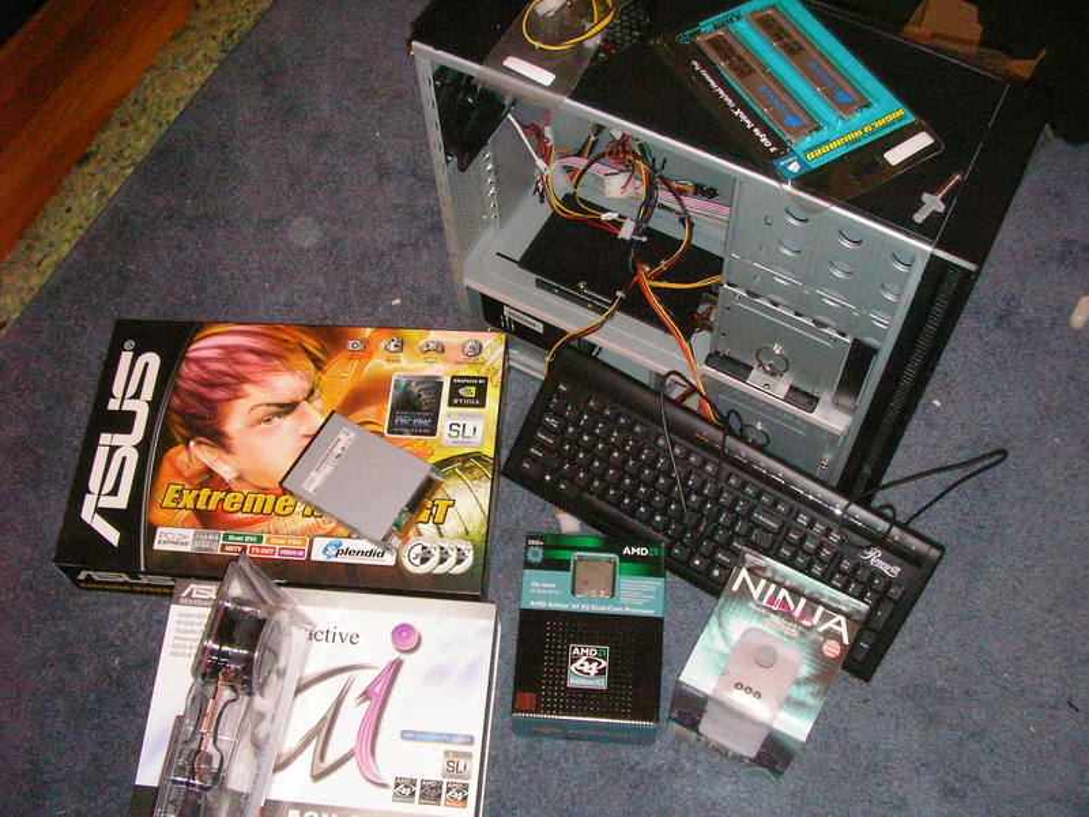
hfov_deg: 49.0
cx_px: 544
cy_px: 408
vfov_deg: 37.7
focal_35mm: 38
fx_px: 1195
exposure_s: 1/40
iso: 400
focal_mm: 6.3
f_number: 3.5
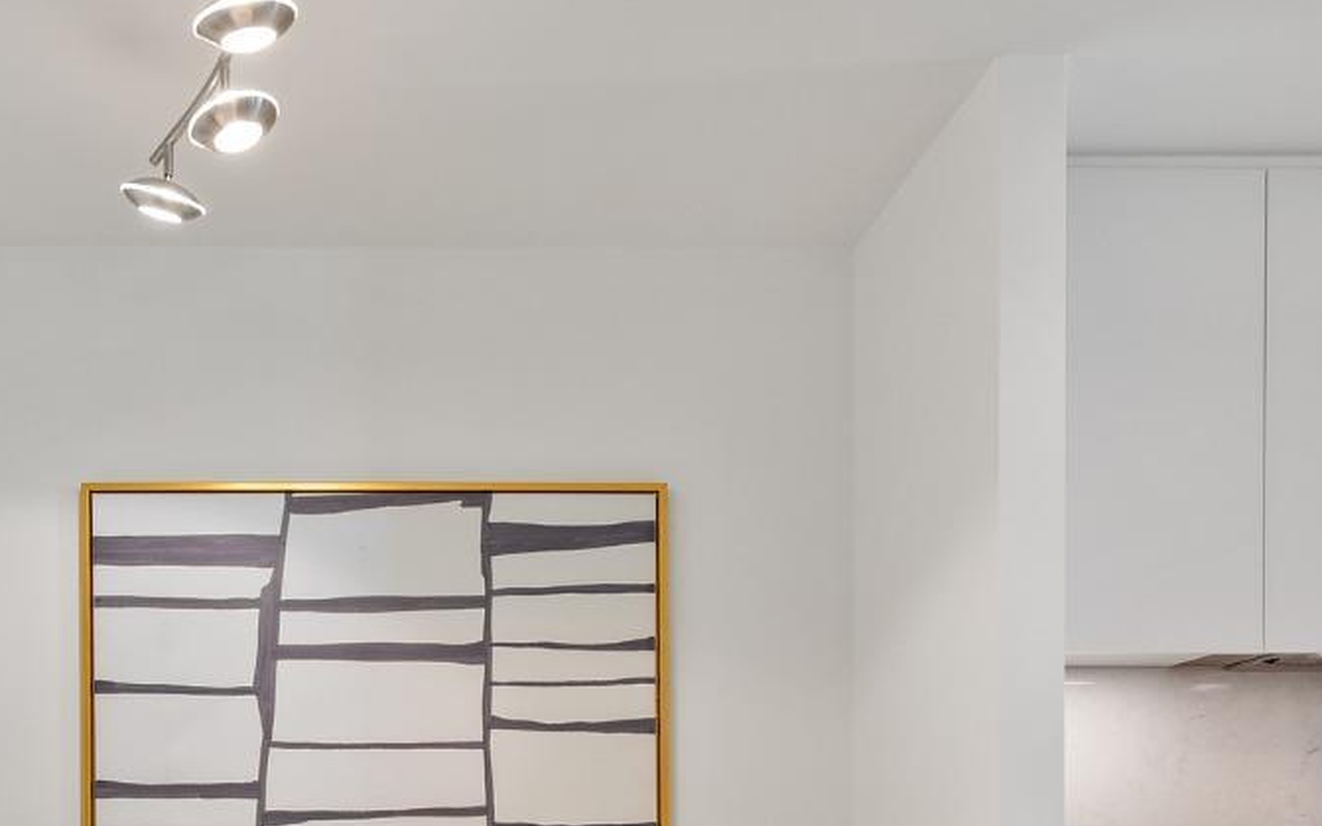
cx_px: 398
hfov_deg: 47.1
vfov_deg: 28.6
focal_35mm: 41
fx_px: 1477
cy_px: 884
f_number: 6.3
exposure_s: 1/8
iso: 125
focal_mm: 18
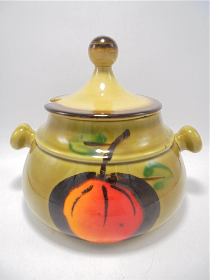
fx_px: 210
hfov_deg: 53.1
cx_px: 105
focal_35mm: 26
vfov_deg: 67.3
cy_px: 140
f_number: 3.5
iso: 100
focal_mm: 4.6
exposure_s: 1/40
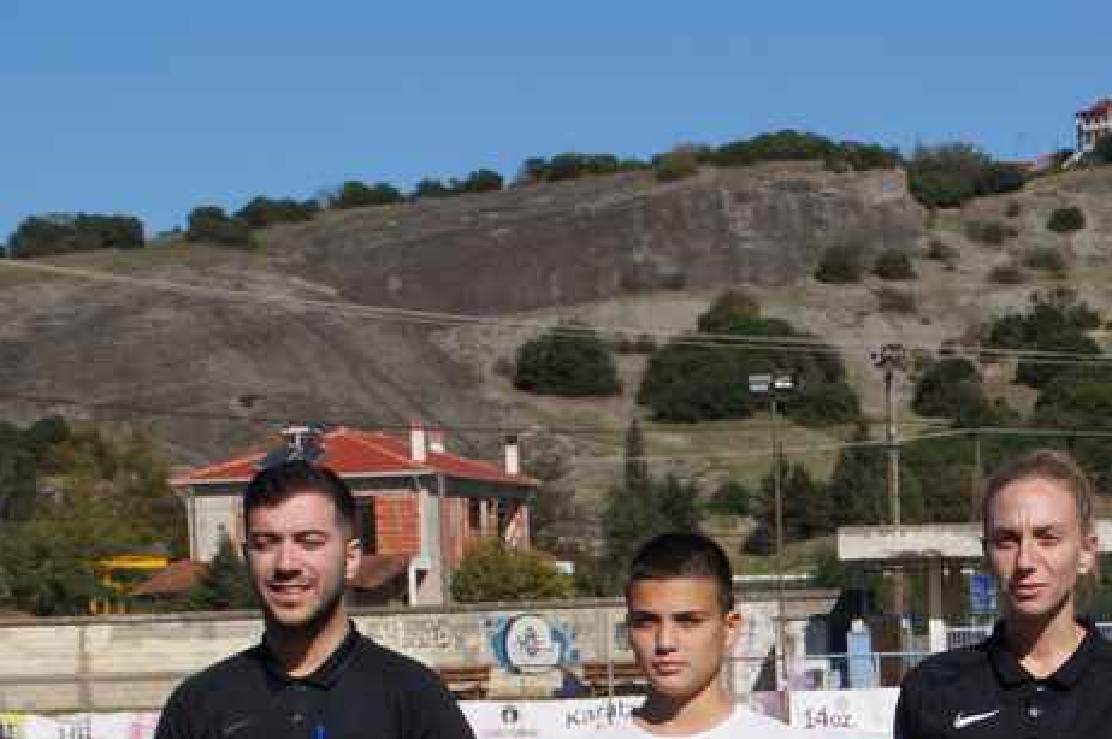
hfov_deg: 17.2
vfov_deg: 11.5
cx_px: 1018
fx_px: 3610
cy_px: 882
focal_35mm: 117
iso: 100
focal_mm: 30
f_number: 7.1
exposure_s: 1/500
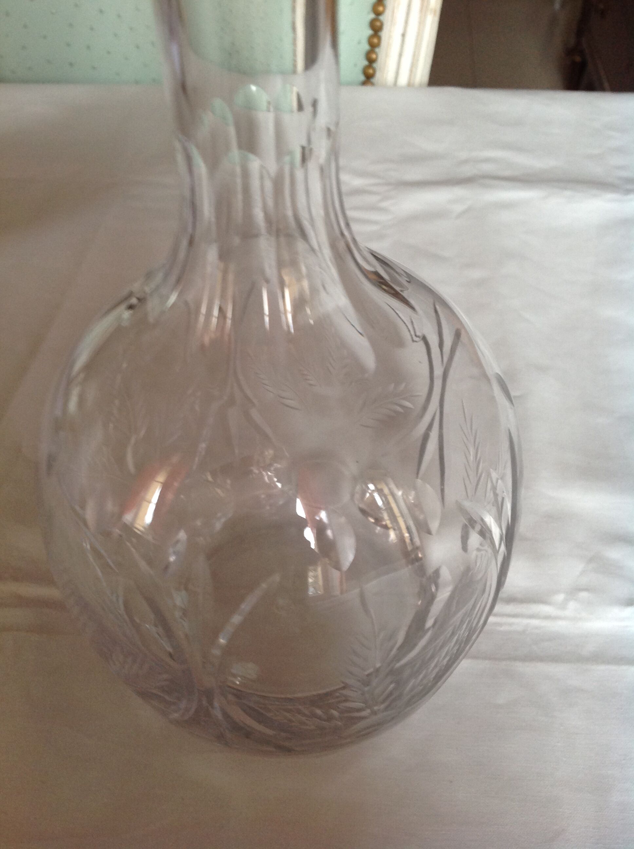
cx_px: 317
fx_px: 857
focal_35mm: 35
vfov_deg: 52.7
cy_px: 424
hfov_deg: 40.6
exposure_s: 1/15
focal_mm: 4.28
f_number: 2.4
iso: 100
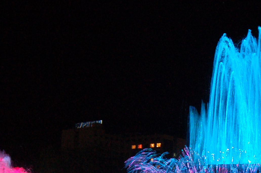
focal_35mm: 79
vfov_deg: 16.9
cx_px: 251
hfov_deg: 24.7
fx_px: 572
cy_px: 165
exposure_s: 1/6
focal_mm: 18
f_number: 5.6
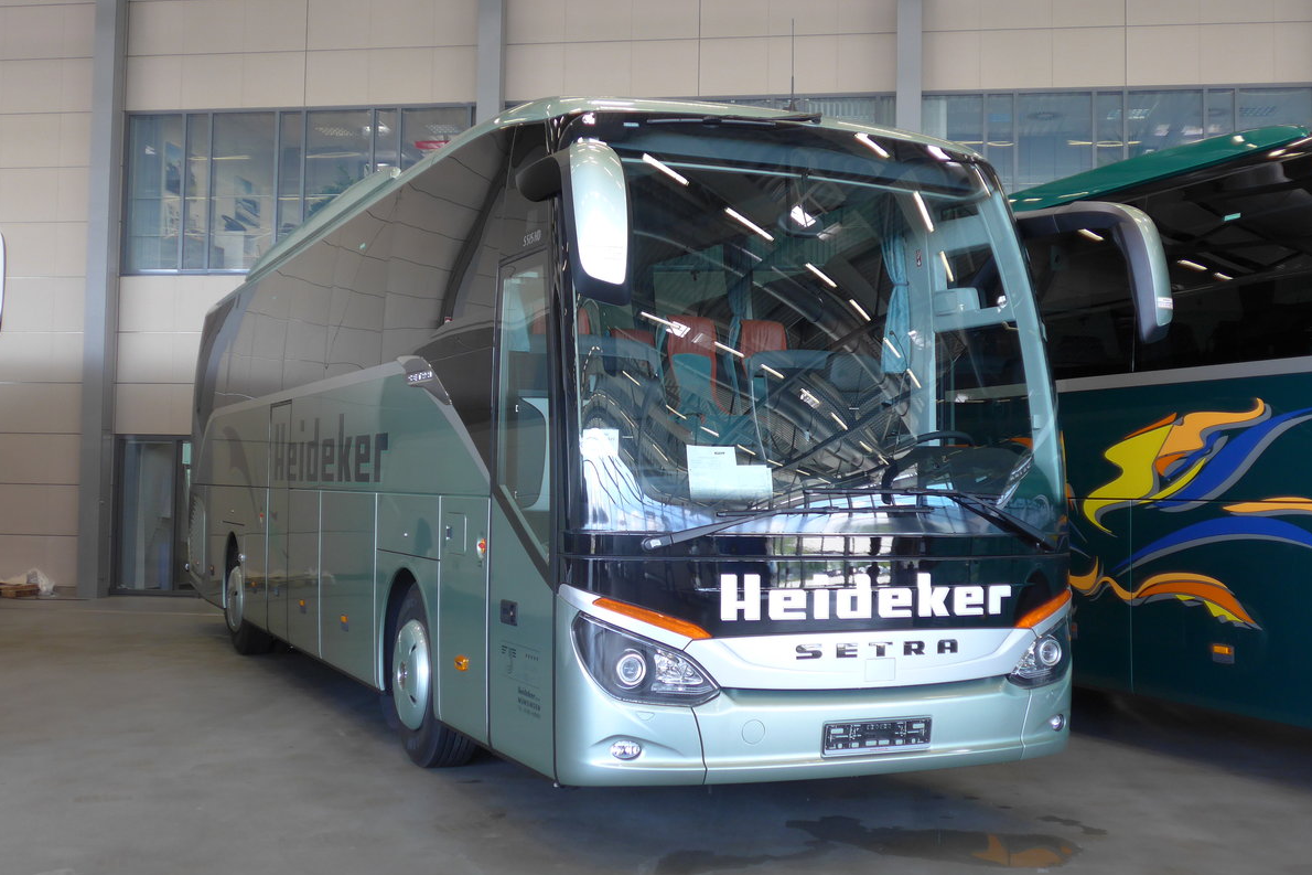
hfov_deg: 45.4
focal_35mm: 43
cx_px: 657
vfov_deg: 31.2
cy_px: 425
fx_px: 1567
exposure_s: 1/60
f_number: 2.6
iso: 125
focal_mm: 8.4
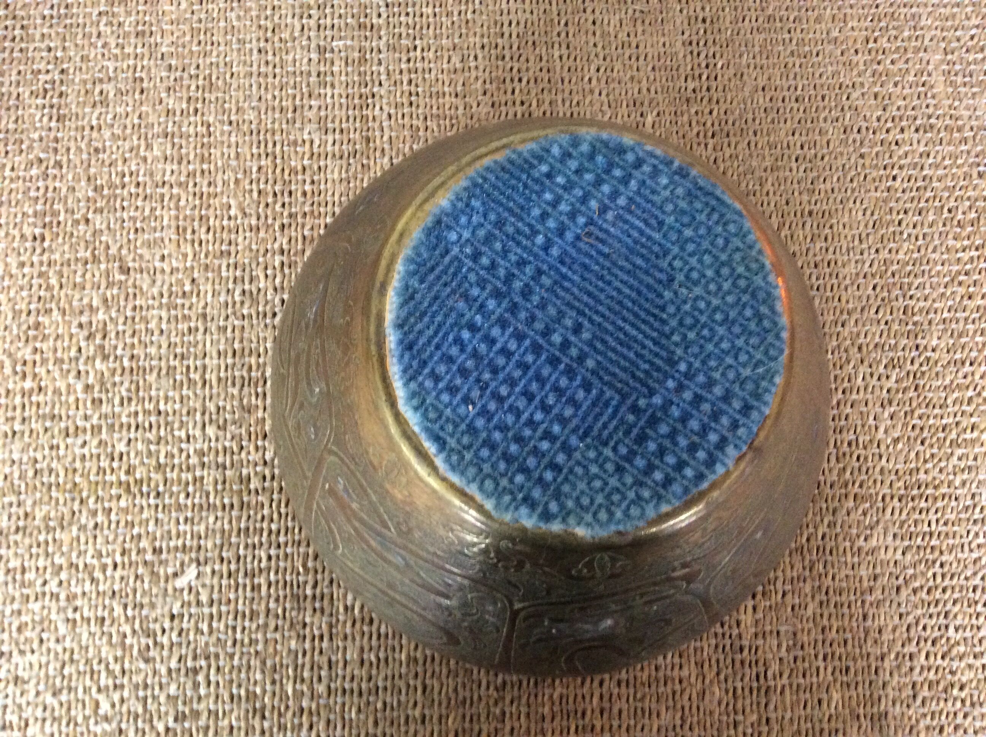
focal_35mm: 32
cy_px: 368
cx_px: 493
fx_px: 910
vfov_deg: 44.1
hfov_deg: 56.9
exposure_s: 1/17
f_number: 2.4
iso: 320
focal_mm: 3.3
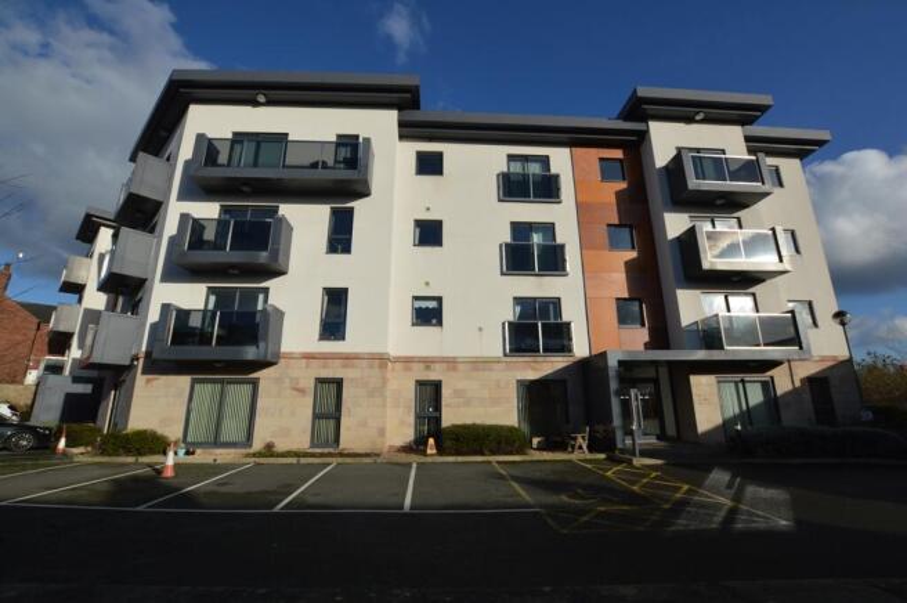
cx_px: 454
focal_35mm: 15
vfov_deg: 77.2
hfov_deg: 100.4
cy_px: 302
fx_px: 378
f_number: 10
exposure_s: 1/250
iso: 100
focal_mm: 10
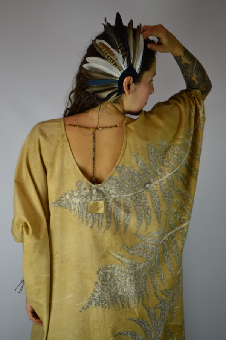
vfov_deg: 37.9
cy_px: 170
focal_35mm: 52
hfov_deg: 25.8
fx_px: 494
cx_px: 113
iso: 100
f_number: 1.8
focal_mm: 35
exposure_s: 1/125
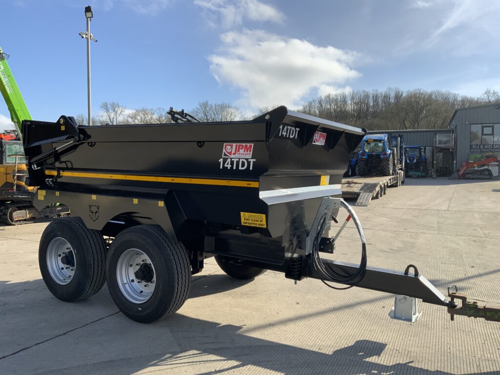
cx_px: 250
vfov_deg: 48.2
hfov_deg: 61.7
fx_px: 419
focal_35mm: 29
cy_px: 188
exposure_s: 1/1786
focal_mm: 3
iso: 16
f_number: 1.8
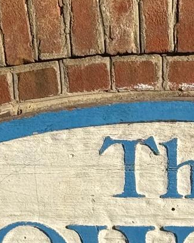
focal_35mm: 234
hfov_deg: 6.6
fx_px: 1679
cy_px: 186
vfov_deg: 8.2
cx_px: 224
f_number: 1.78
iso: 64
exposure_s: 1/6024
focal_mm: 6.76
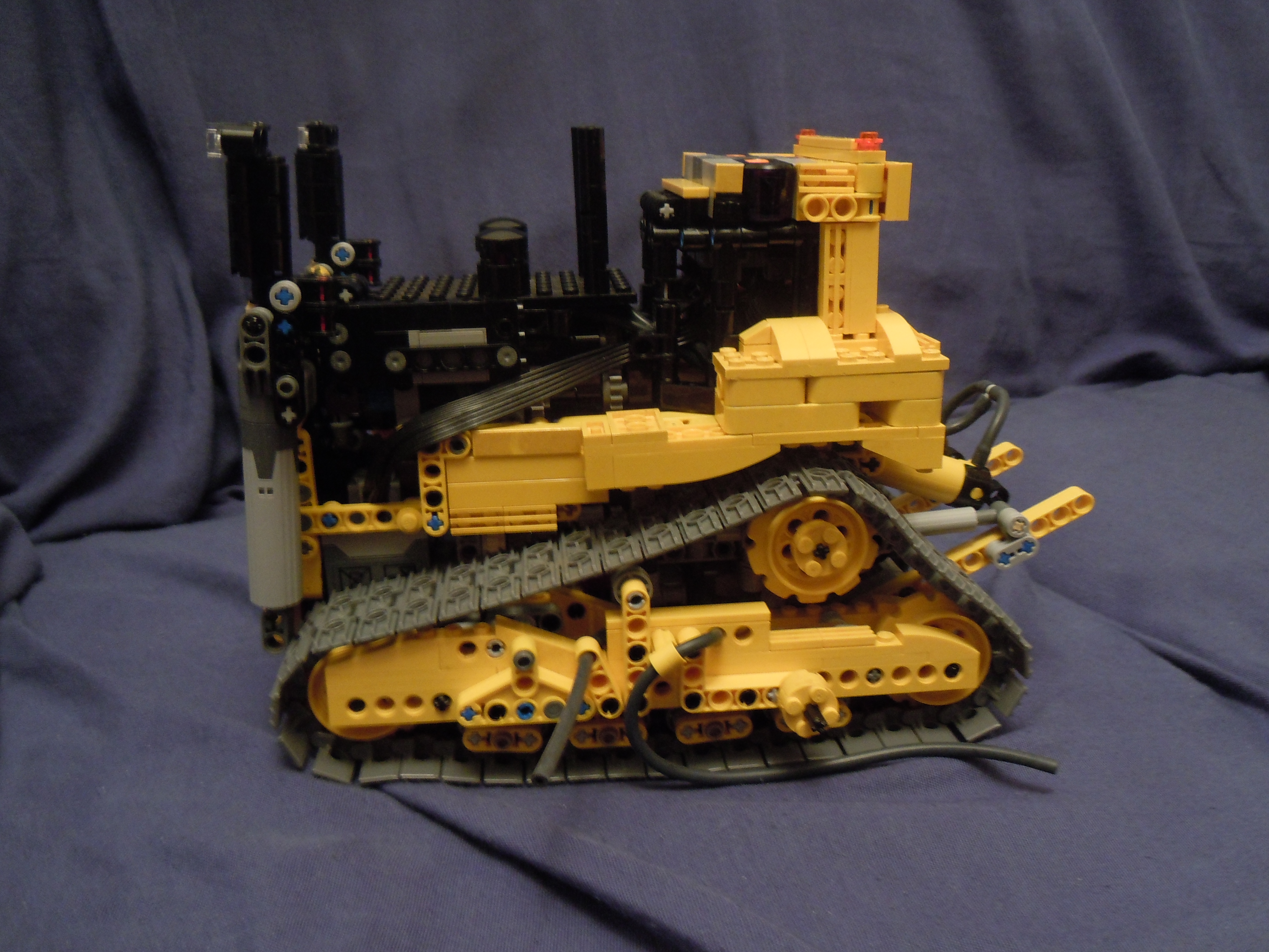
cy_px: 476
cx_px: 634
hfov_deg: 60.0
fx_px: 1100
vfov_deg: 46.8
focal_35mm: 30
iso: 400
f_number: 3.5
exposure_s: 1/8
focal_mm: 5.4
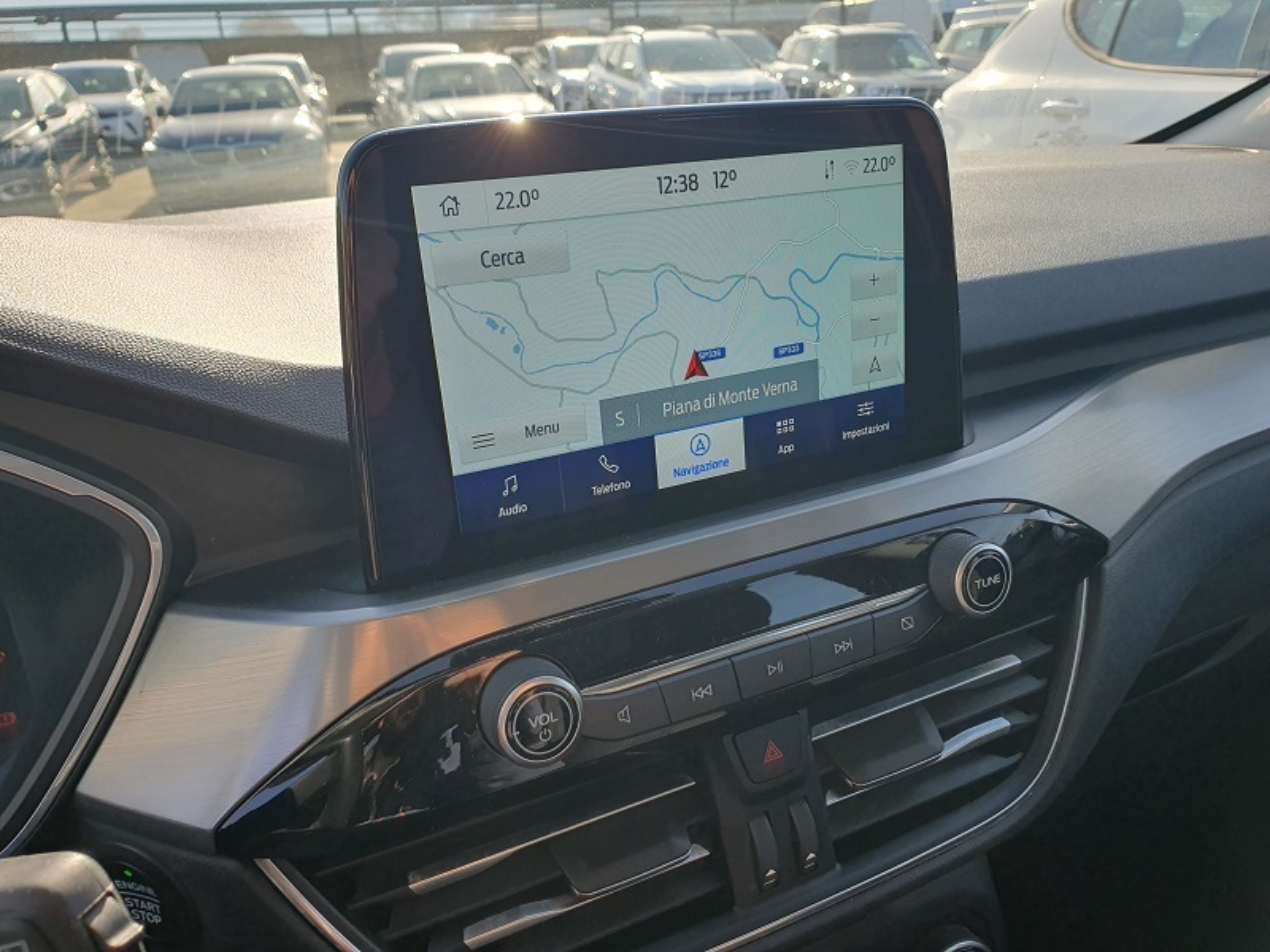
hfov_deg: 67.3
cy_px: 476
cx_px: 635
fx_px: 954
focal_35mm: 26
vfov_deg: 53.1
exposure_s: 1/390
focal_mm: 4.32
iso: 50
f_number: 2.4
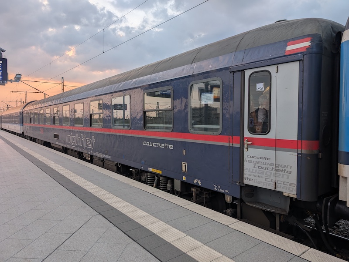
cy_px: 131
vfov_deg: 56.9
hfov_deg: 71.5
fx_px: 242
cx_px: 174
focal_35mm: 24
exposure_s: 1/88.1
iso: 19
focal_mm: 6.9
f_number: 1.68
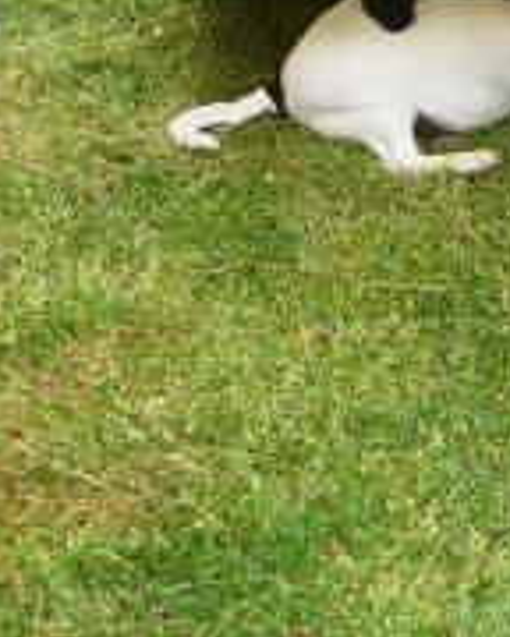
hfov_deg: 10.2
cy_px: -152
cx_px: 1041
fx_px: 2623
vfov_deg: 13.4
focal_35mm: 139
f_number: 3.4
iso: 125
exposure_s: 1/320
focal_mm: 4.5
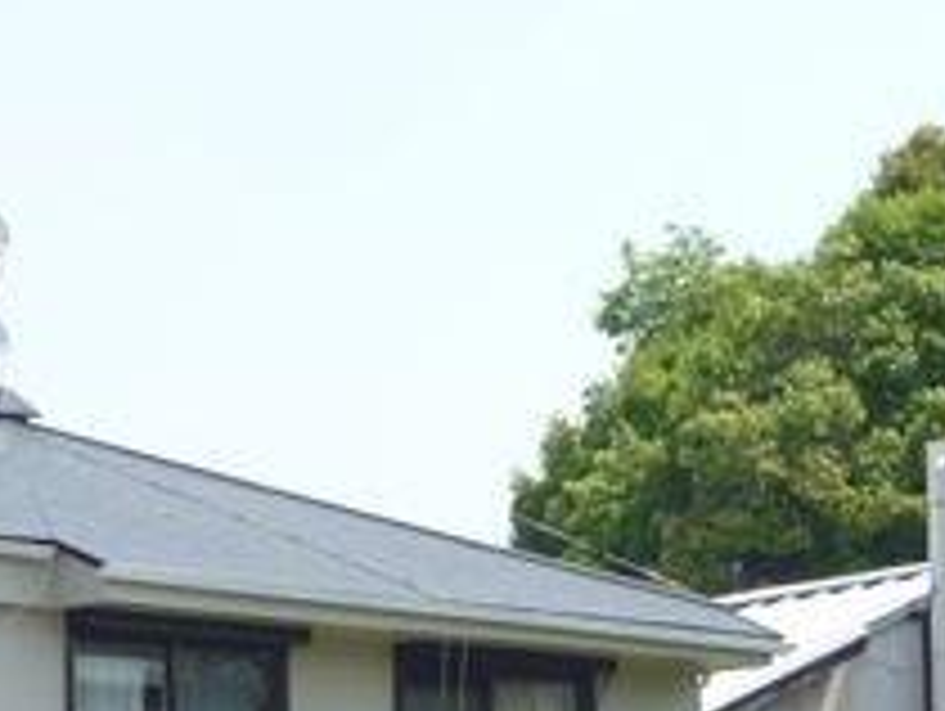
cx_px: 490
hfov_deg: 9.3
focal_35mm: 213
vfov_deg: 6.9
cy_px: 950
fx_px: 5821
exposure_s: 1/200
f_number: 5.1
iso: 80
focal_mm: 12.4
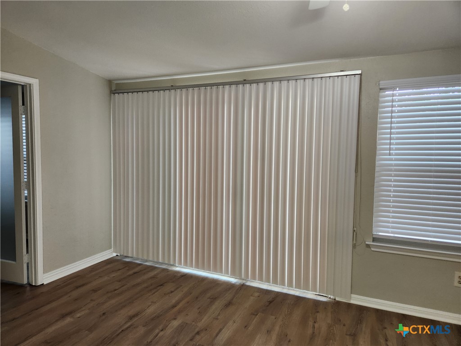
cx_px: 230
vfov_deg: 58.9
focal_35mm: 23
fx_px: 306
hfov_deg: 73.9
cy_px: 173
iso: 200
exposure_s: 1/120
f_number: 1.8
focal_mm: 5.4
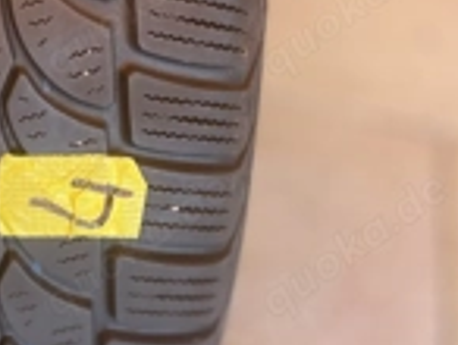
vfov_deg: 20.5
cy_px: 53
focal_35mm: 71
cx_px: 35
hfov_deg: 26.3
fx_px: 941
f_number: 1.6
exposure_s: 1/121
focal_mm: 4.2
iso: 125
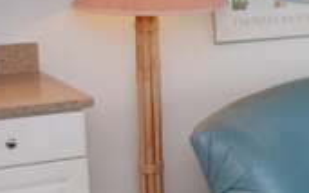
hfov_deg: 13.7
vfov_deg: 10.7
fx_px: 1036
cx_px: 668
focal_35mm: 123
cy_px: 74
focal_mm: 18
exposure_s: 1/50
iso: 200
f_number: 3.5
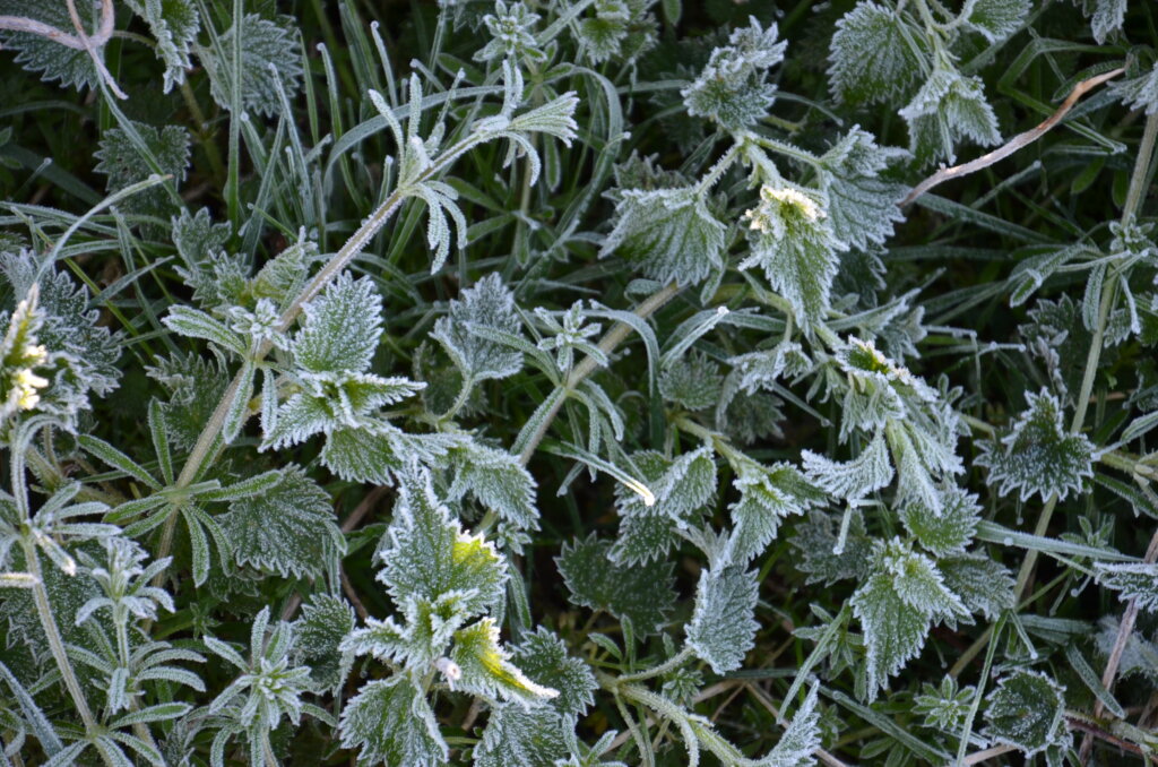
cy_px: 384
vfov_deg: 8.7
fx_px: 5055
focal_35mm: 158
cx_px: 579
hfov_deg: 13.1
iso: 800
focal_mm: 105
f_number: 5.6
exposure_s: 1/250
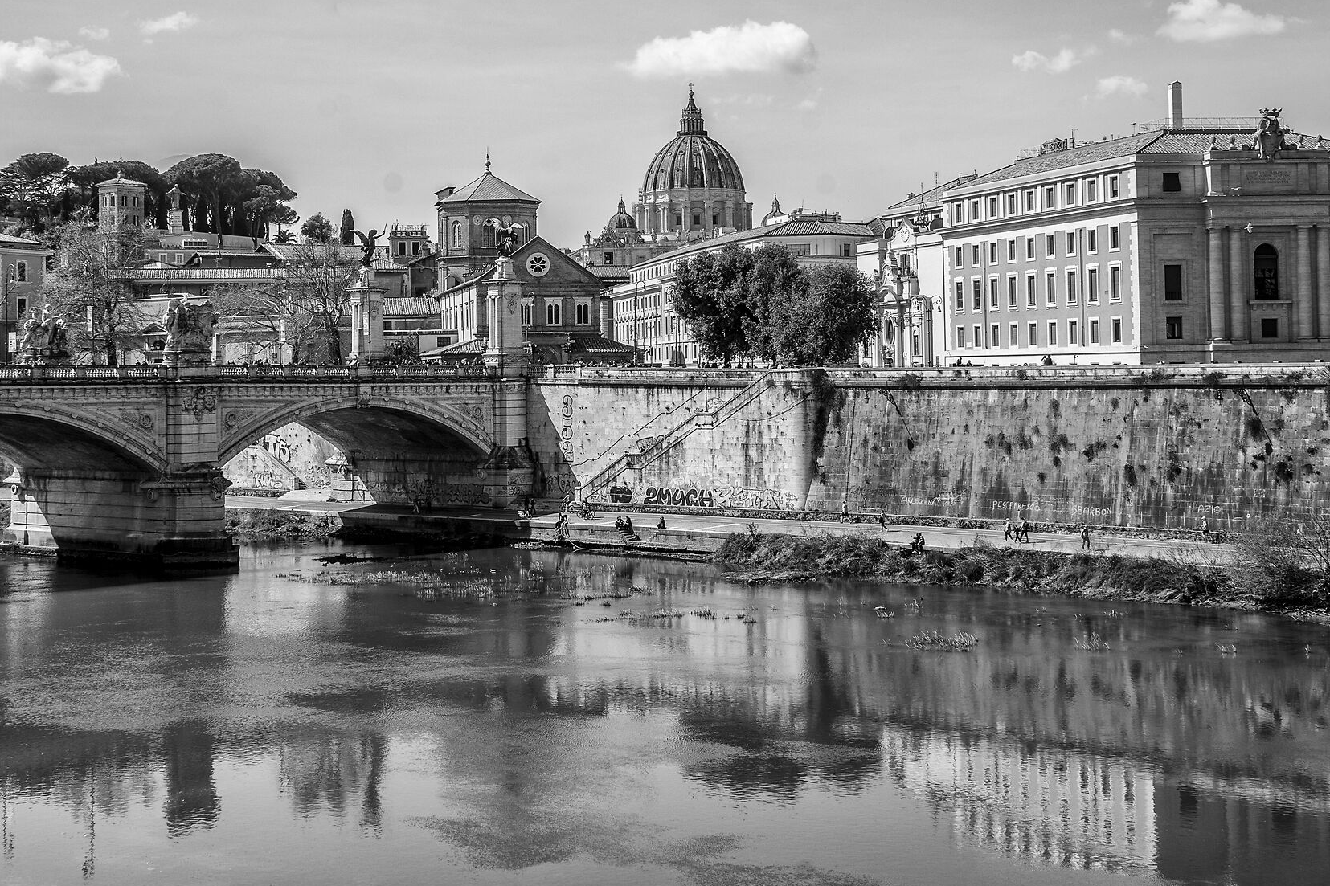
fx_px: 2142
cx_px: 655
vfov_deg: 23.3
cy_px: 286
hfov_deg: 34.5
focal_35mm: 58
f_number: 9
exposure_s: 1/320
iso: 100
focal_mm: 40
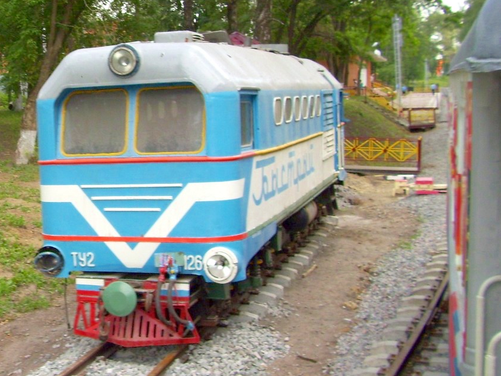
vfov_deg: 24.0
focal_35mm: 61
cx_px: 114
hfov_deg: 31.0
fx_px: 883
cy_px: 163
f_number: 2.9
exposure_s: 1/160
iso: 80
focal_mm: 5.7
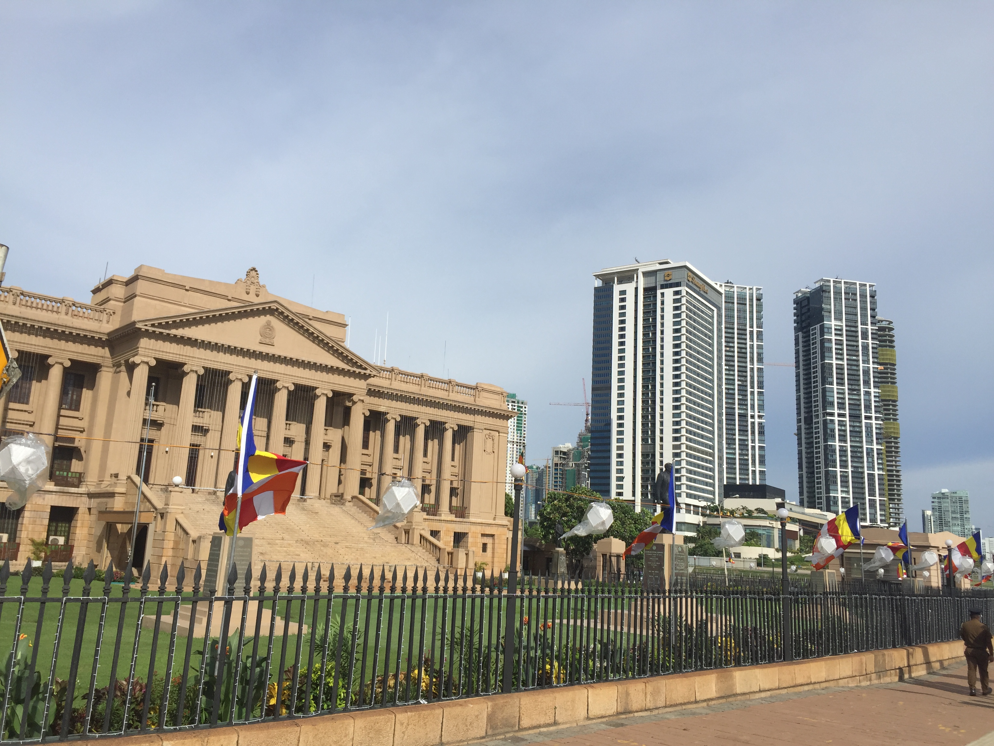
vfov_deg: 48.2
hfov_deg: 61.7
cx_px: 497
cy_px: 373
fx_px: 833
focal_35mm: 29
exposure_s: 1/3597
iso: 32
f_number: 2.2
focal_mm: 4.15
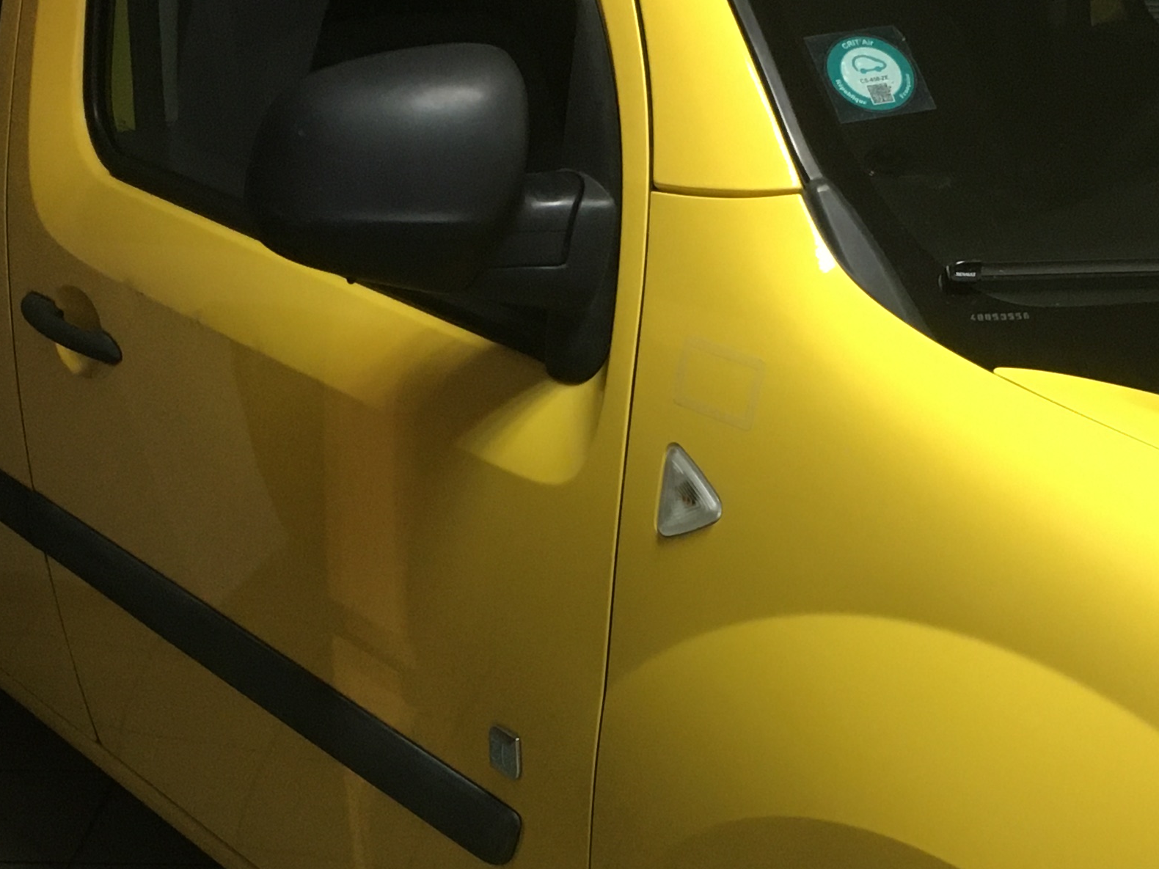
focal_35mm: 74
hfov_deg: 26.3
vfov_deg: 19.9
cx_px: 543
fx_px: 2478
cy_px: 505
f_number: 2.2
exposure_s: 1/33
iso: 160
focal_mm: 4.15
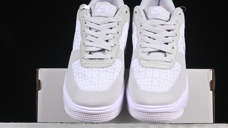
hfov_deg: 24.4
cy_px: 71
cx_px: 126
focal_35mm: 87
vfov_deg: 13.9
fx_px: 526
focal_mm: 50
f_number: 7.1
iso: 160
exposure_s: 1/80
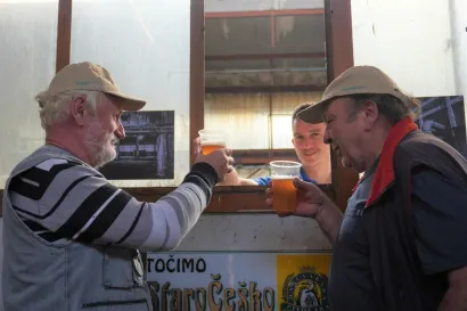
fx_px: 525
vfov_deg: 33.0
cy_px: 156
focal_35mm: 40
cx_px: 234
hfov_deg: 47.9
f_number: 4.5
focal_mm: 27
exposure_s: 1/160
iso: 500
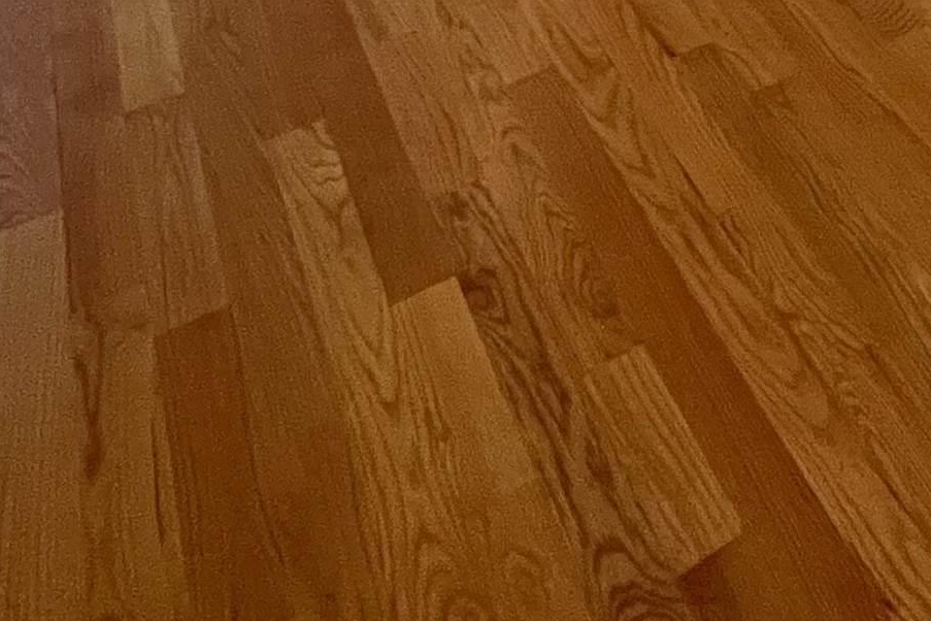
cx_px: 1087
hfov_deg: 35.0
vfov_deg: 20.0
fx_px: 1190
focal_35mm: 46
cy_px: -529
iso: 320
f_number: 1.8
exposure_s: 1/60
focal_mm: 1.57
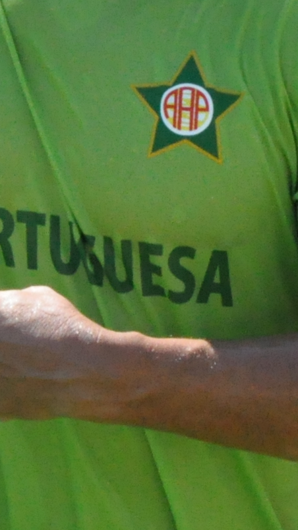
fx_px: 3527
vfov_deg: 8.6
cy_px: 82
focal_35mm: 251
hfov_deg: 4.8
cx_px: -86
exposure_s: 1/1000
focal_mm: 40
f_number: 16
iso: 3200
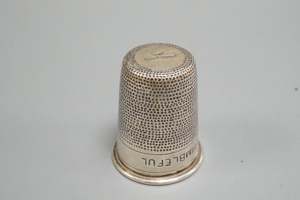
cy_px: 100
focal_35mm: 45
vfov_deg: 29.9
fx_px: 375
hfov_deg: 43.6
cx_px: 150
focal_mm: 30
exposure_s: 1/60
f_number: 22
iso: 5000
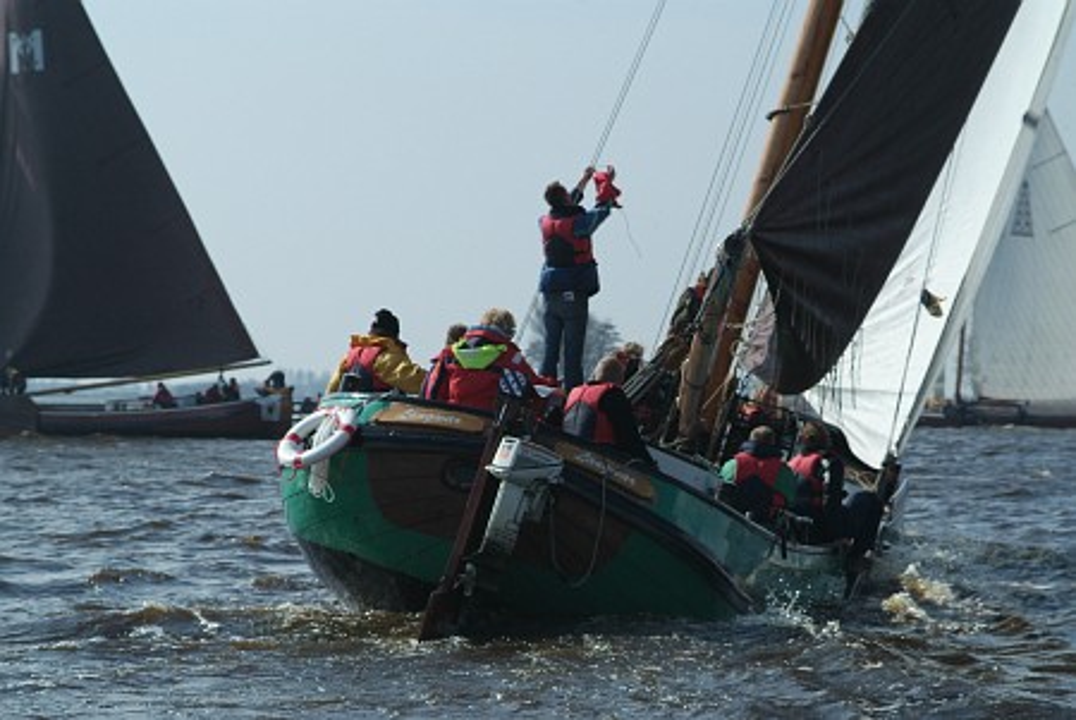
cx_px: 538
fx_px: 5385
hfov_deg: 11.4
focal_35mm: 180
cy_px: 360
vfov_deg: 7.6
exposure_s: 1/1000
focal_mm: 120
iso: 400
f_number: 9.5
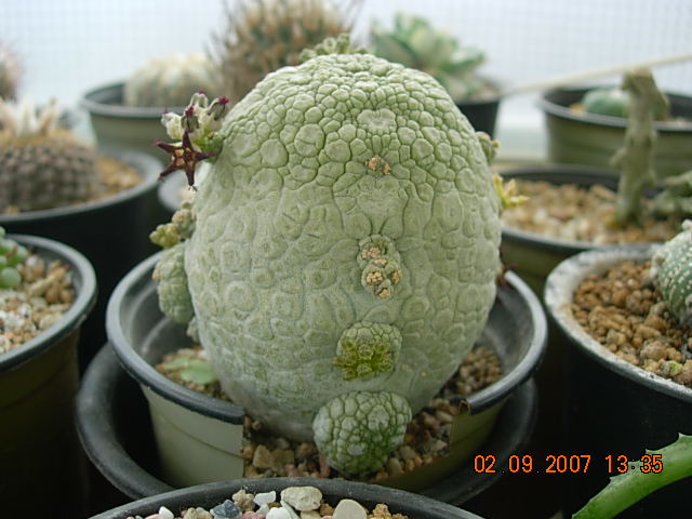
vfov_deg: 37.7
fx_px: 760
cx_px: 346
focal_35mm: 38
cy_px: 260
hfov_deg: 49.0
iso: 64
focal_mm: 7.8
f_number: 2.8
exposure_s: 1/304
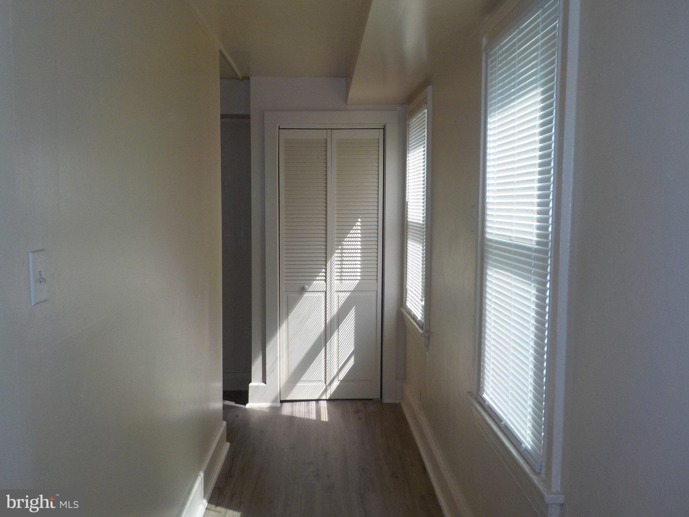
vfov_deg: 46.8
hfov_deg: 60.0
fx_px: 597
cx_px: 344
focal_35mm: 30
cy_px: 258
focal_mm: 4.1
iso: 125
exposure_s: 1/320
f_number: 3.3
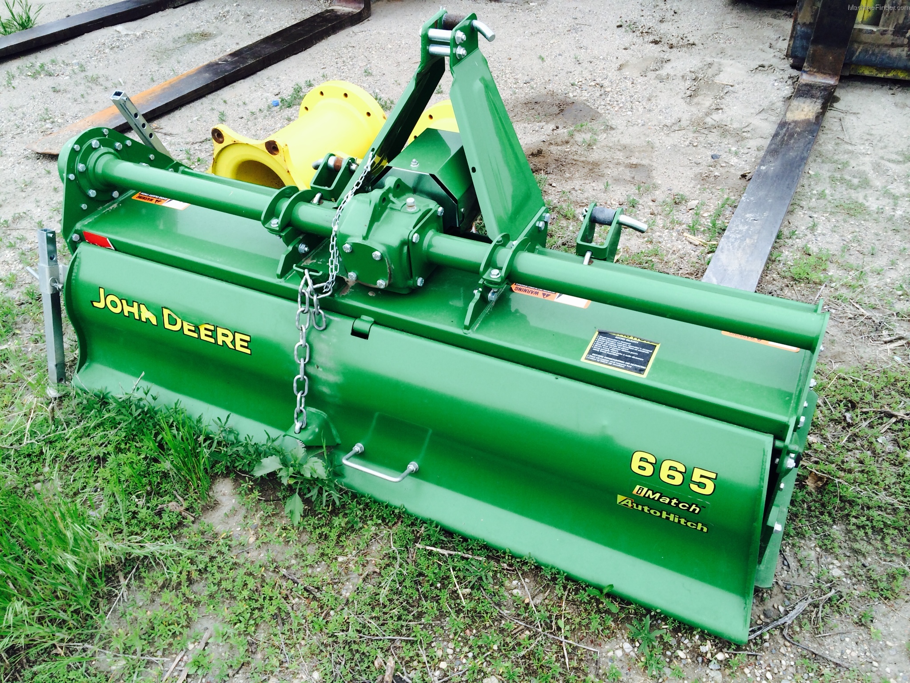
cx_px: 455
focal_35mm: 30
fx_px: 789
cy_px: 342
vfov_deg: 46.8
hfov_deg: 60.0
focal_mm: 4.12
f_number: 2.2
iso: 32
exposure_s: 1/228
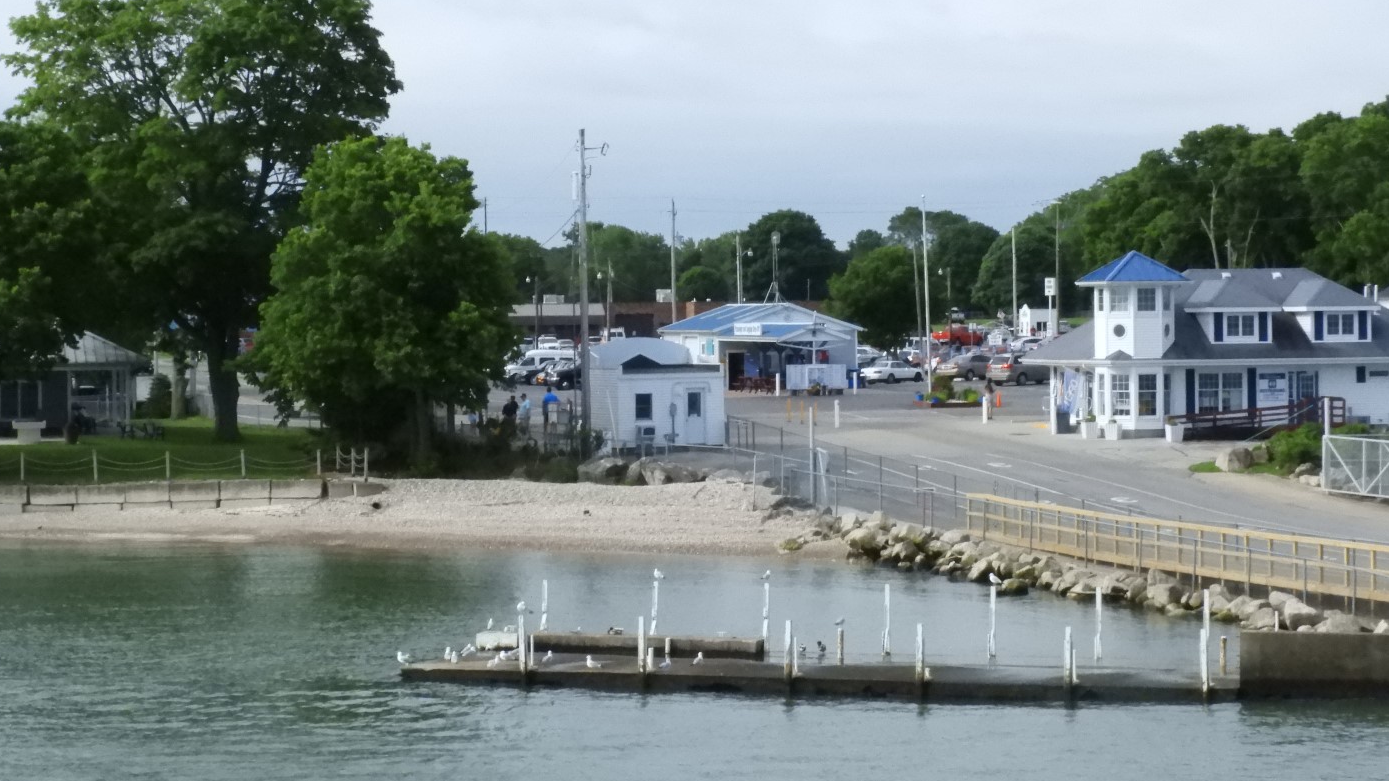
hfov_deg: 22.2
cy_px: 280
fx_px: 3535
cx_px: 705
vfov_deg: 12.6
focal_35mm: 96
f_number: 8
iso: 1600
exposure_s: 1/3200
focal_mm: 15.2
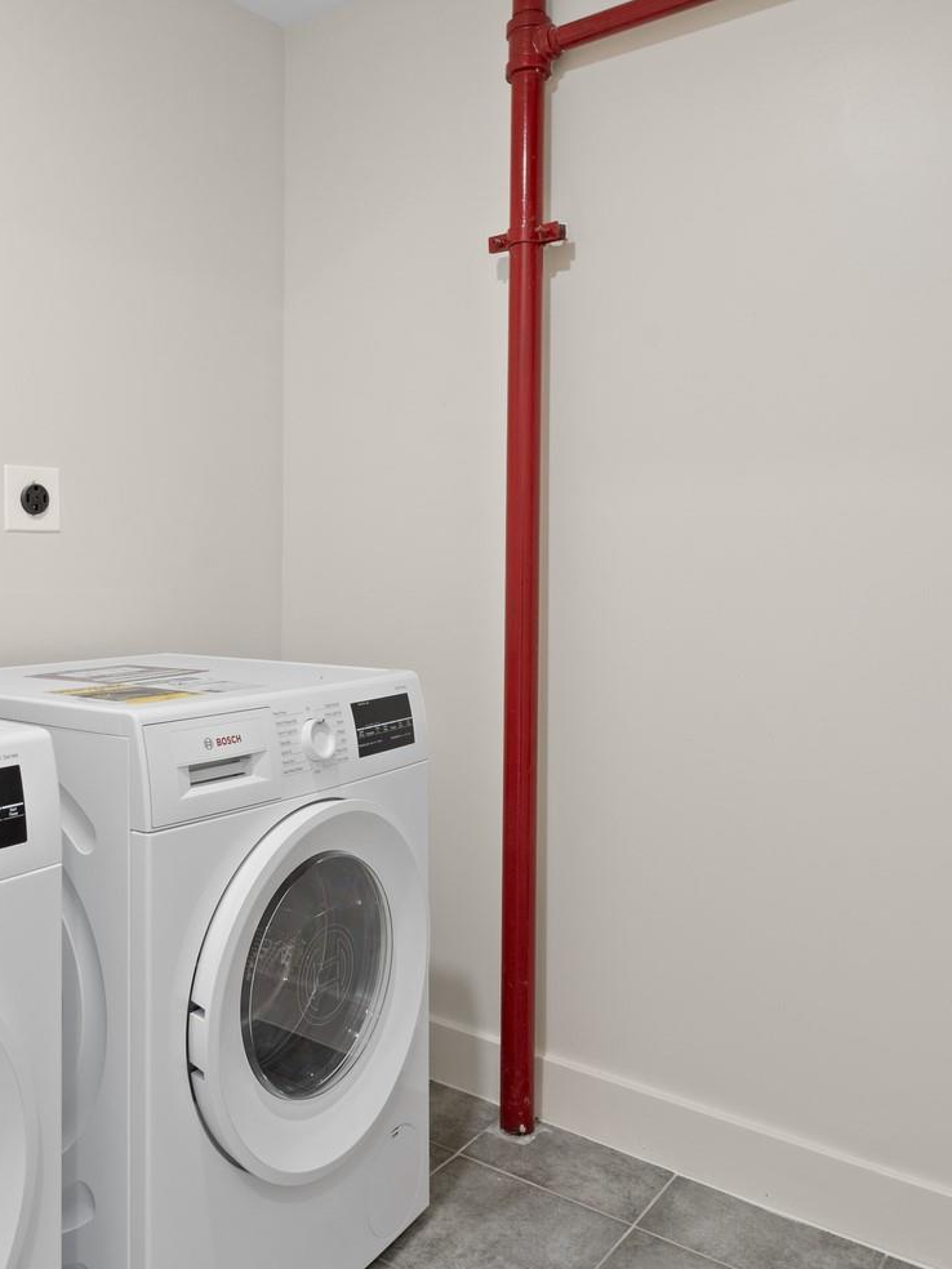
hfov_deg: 48.8
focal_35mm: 28
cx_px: 312
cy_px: 571
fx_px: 1027
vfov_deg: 63.3
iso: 200
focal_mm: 14
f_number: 10
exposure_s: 1/2
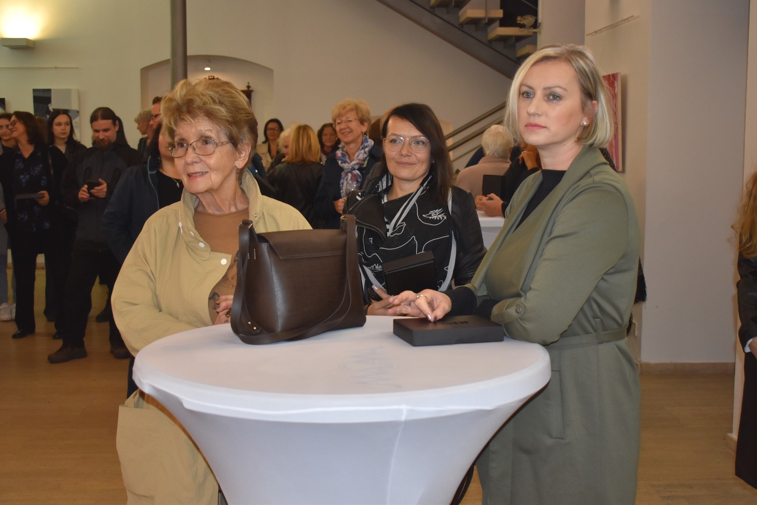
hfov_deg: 41.1
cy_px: 252
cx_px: 378
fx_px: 1009
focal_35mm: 48
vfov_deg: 28.1
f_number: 4.5
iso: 800
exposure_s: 1/160
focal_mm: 32
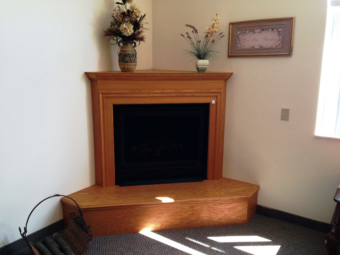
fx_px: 324
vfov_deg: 42.9
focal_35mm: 33
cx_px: 170
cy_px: 128
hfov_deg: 55.4
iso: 50
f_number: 2.4
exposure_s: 1/30
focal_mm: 4.13
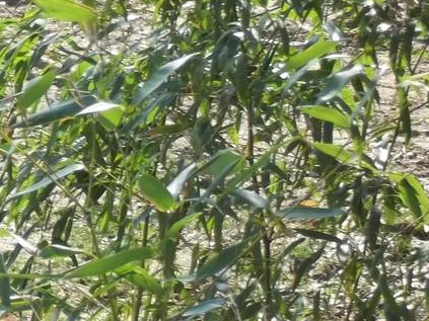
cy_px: -54
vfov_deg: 4.1
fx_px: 4497
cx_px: -227
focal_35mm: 363
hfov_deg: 5.4
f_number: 5.2
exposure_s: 1/125
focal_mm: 17.1
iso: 64
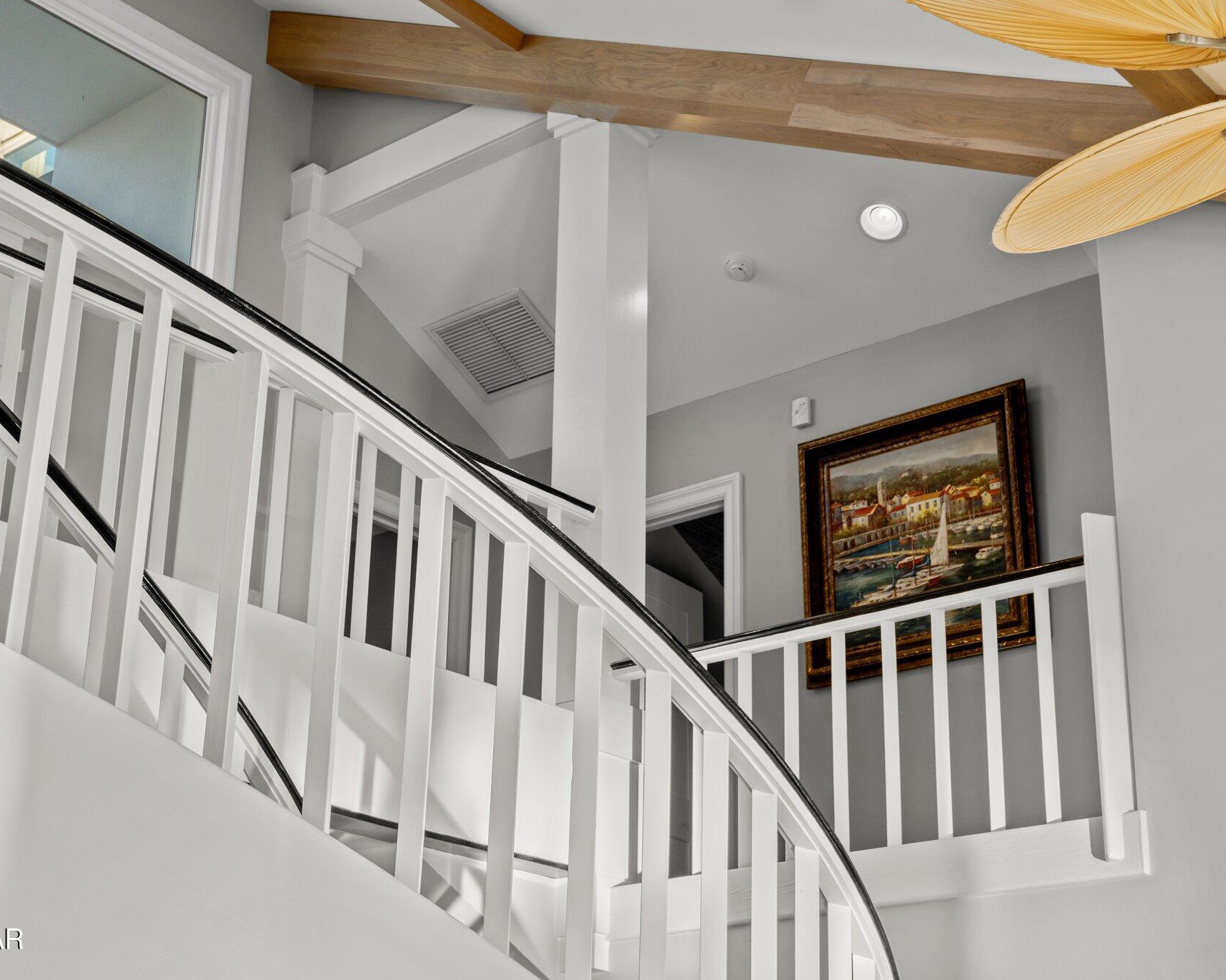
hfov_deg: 33.0
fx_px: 2068
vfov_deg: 26.7
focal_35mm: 57
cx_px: 601
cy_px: 489
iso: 160
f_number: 10
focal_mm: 50
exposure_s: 1/8
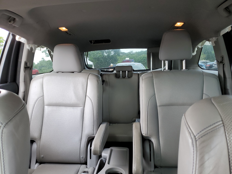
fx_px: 174
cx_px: 116
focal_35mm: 26
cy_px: 87
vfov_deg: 53.1
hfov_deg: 67.3
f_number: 1.5
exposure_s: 1/120
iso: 69
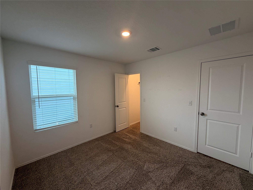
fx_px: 102
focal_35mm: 14
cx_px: 126
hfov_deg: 102.1
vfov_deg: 85.7
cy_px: 95
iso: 160
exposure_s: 1/120
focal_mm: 2.22
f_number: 2.2
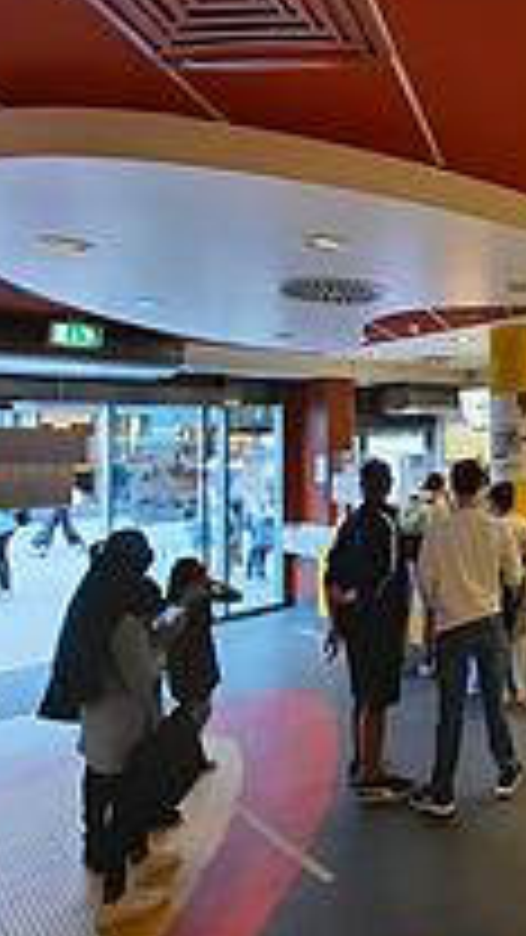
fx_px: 595
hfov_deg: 38.7
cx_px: 589
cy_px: 418
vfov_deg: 76.1
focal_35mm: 24
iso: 200
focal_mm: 1.74
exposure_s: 1/50
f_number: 2.2
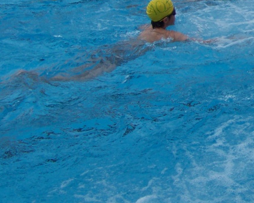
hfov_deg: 17.9
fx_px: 752
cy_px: -6
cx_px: 330
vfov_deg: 15.1
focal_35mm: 100
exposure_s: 1/250
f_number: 2.8
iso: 69
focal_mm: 5.85
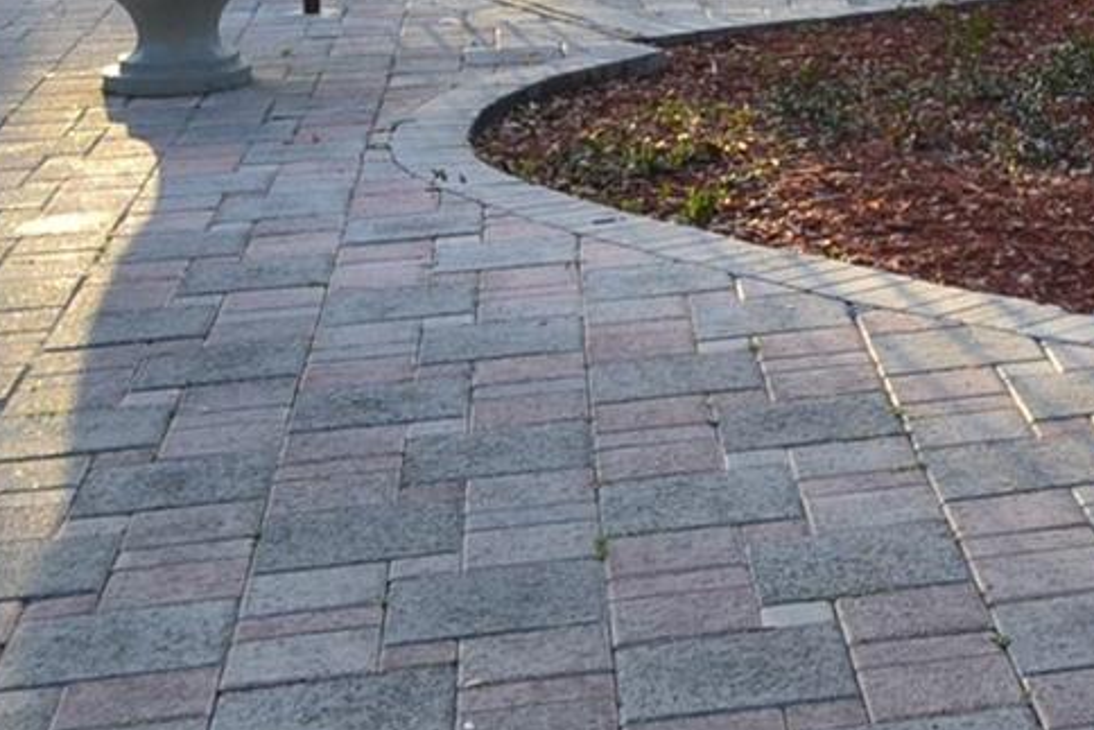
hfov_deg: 17.6
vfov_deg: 11.9
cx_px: 1415
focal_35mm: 109
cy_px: -441
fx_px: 3313
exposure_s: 1/125
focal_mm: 22
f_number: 9
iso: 400
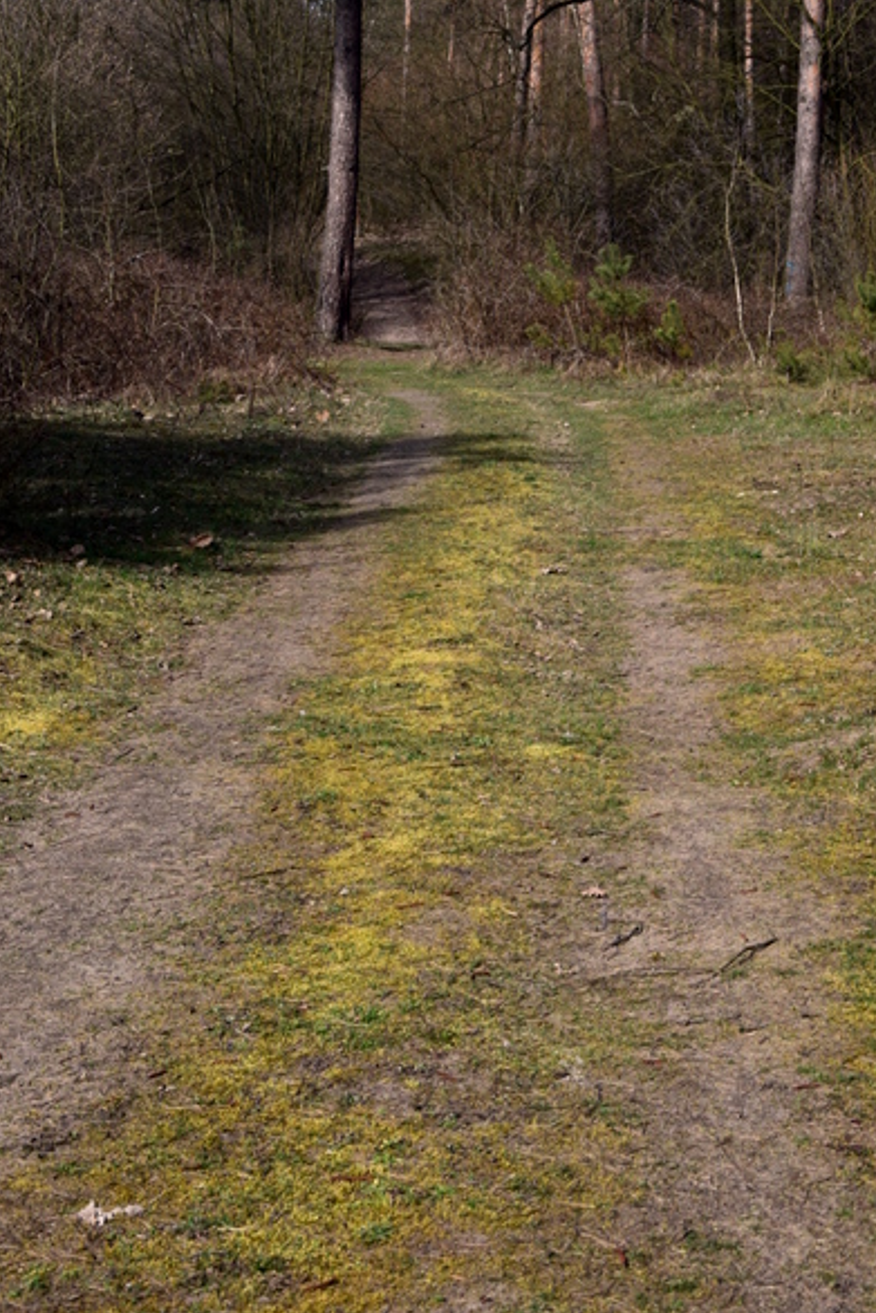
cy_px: 428
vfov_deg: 28.0
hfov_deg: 19.0
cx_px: 571
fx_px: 2615
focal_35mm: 72
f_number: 10
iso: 400
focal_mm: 35
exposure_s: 1/200
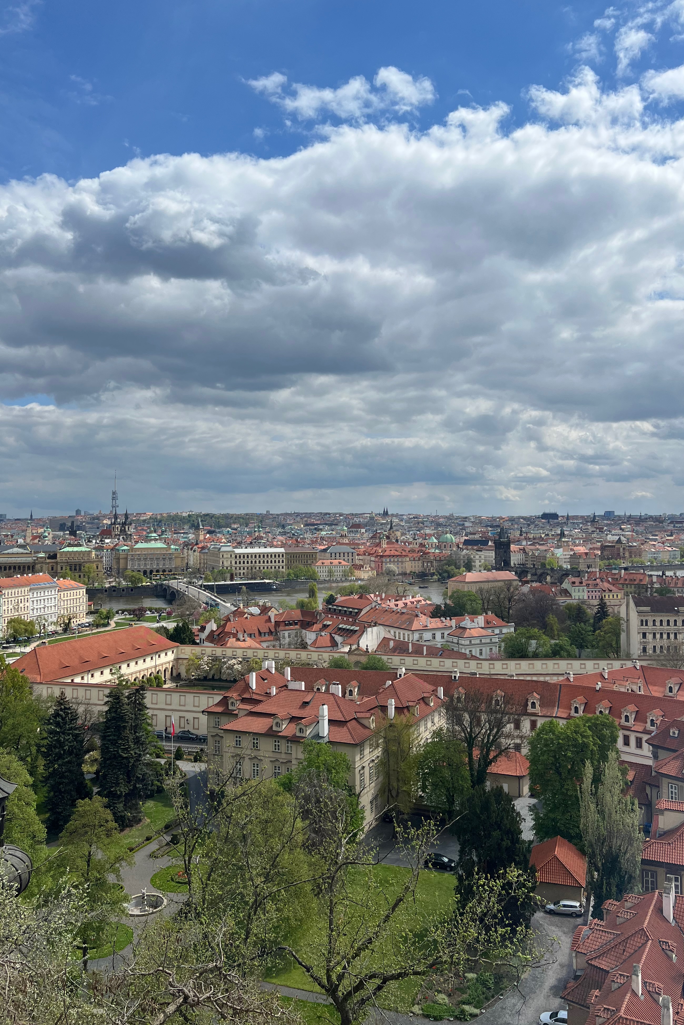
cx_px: 343
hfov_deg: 46.4
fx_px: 798
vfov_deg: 65.5
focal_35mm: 28
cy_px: 505
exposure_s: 1/8696
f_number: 1.5
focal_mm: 5.7
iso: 50
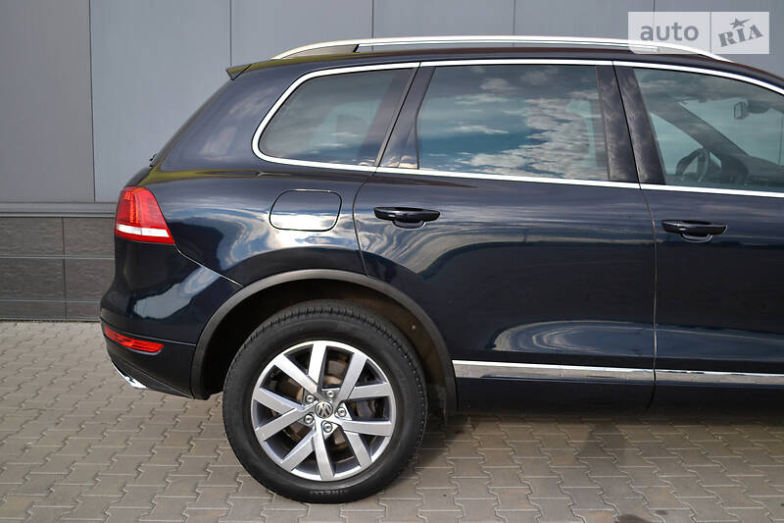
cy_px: 262
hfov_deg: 53.1
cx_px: 392
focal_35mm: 36
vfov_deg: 36.9
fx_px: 784
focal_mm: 24
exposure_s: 1/1600
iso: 400
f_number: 4
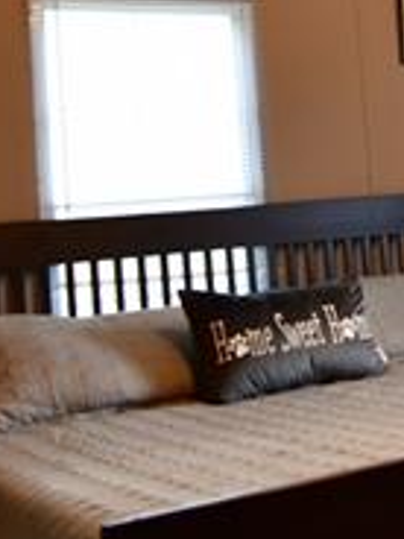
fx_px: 1167
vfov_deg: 25.5
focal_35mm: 75
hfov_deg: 18.9
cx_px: 430
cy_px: 94
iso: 100
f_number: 2.8
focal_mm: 14
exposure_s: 1/8
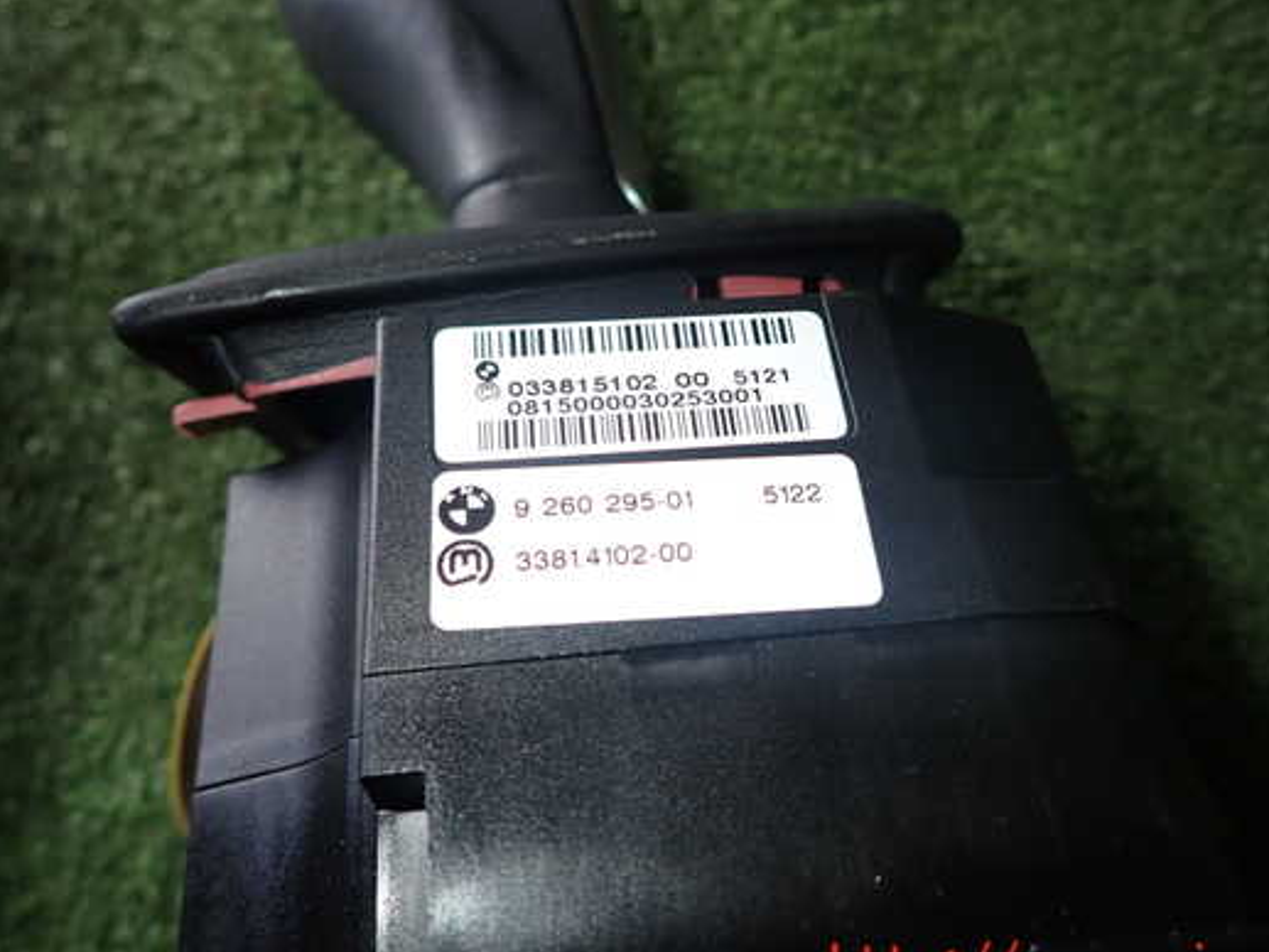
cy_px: 447
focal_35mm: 29
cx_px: 648
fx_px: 1063
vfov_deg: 48.2
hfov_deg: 61.6
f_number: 5.6
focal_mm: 4.5
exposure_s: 1/30
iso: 100
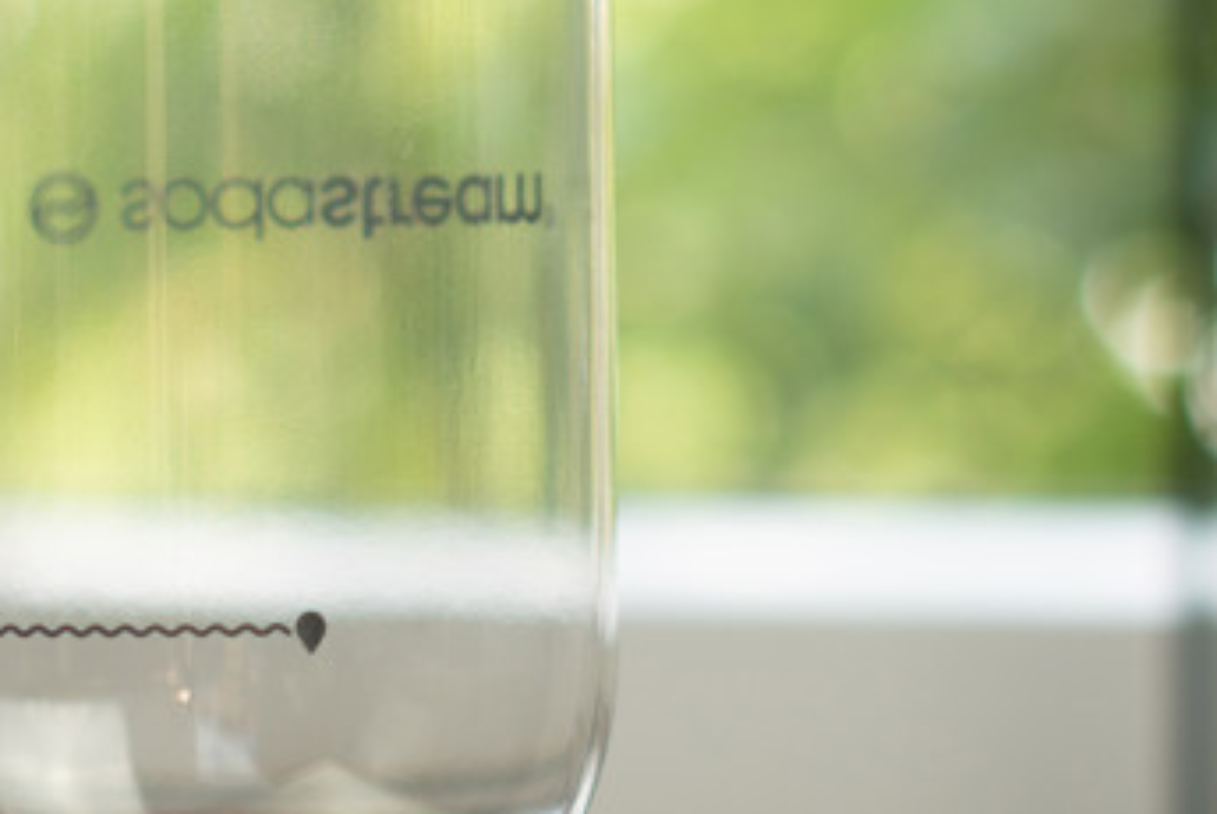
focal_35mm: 223
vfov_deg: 6.2
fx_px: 7545
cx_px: 156
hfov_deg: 9.2
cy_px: 414
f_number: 2.5
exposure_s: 1/125
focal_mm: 50
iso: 100
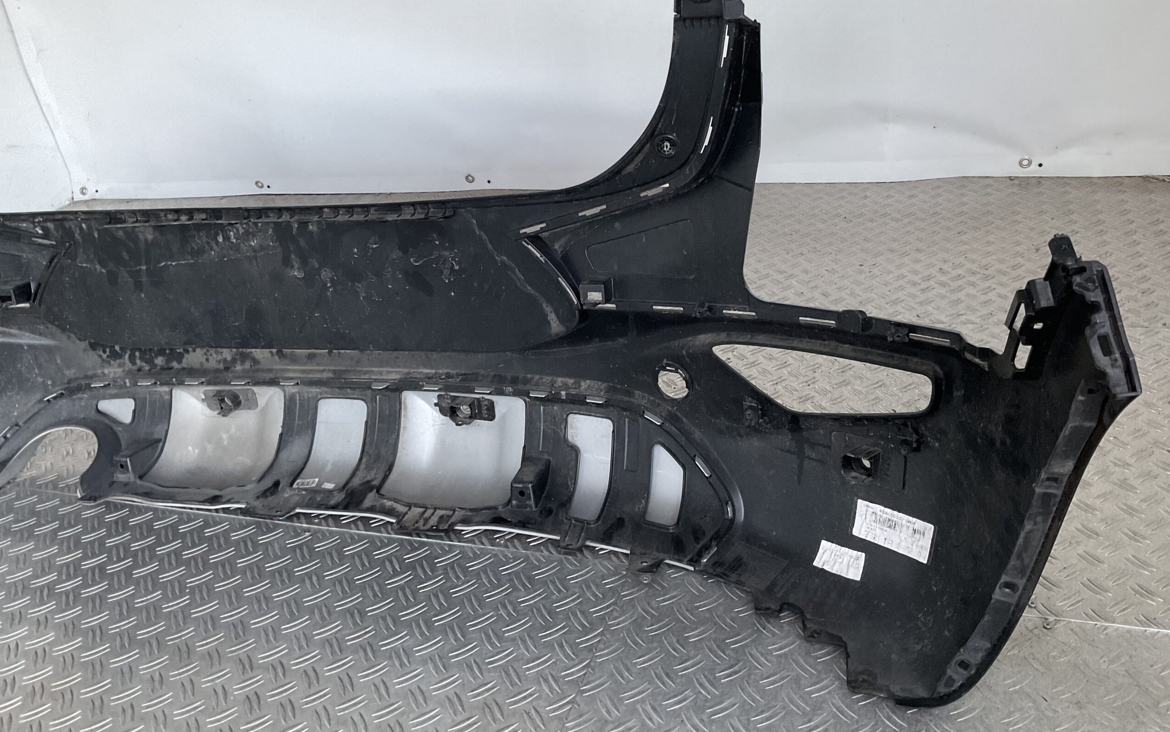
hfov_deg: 61.2
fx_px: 988
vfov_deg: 40.6
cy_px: 346
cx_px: 585
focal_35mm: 31
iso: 100
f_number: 1.8
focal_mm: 3
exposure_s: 1/50
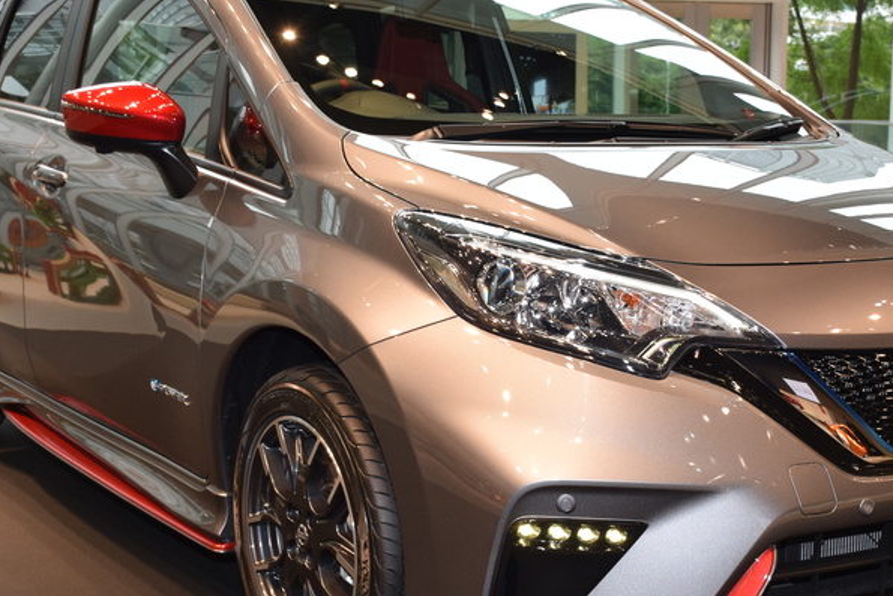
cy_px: 328
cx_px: 527
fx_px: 1538
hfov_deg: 32.3
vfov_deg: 21.9
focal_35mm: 62
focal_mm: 24
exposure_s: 1/125
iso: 800
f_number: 5.6
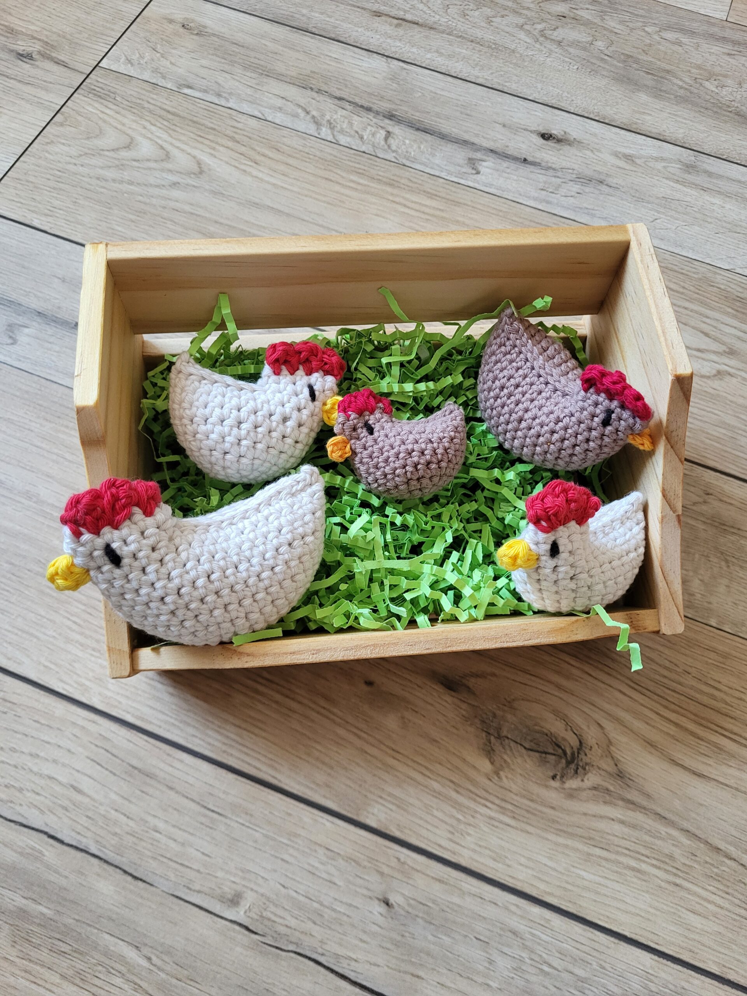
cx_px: 374
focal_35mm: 26
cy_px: 498
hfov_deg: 53.1
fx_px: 748
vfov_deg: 67.3
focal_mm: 5.4
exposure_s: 1/50
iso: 400
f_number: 1.8
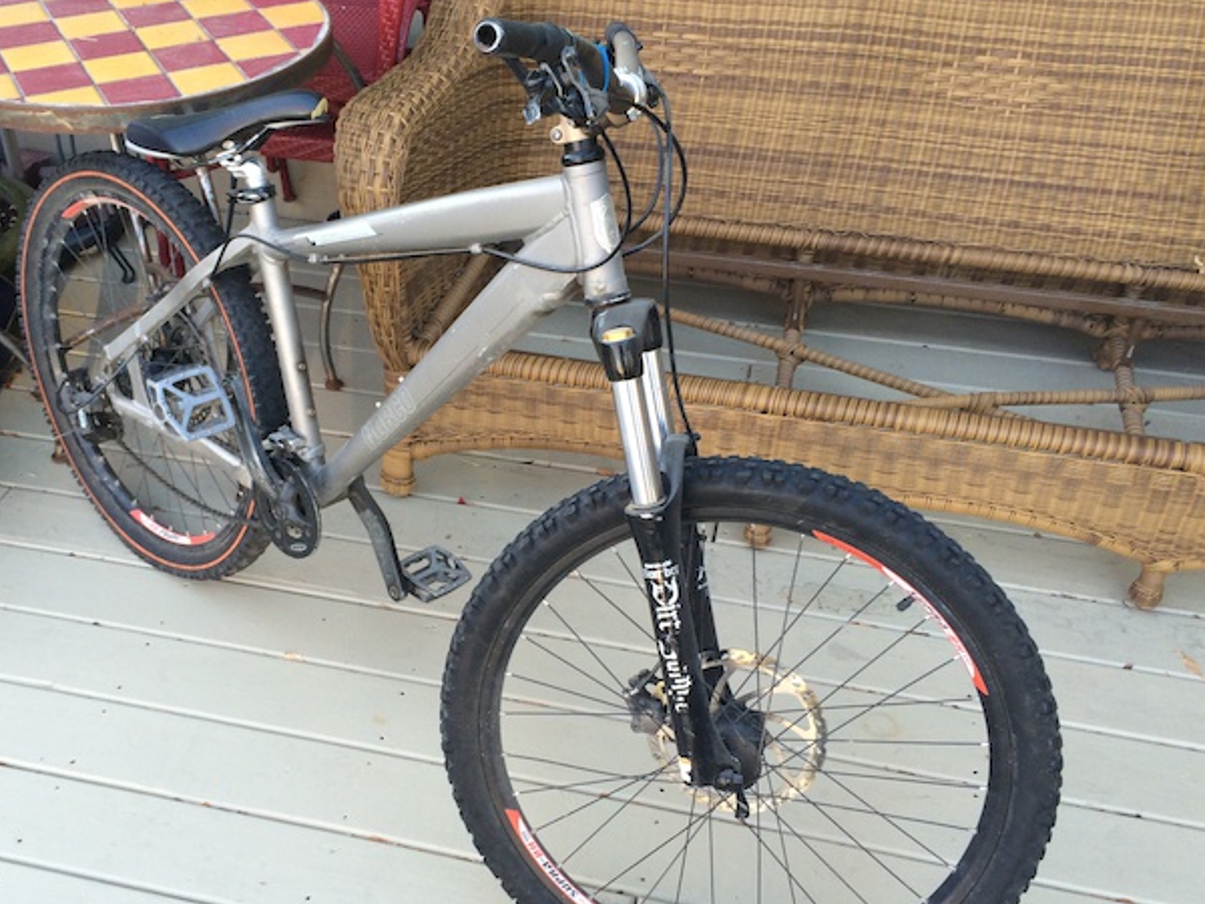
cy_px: 480
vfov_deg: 35.9
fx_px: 1392
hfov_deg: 46.6
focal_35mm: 40
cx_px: 488
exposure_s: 1/120
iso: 64
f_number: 2.2
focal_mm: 4.12
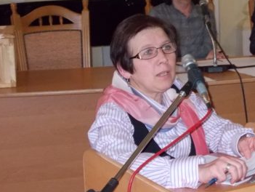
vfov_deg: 14.9
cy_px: 53
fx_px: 730
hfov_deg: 19.4
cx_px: 232
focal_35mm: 99
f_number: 3.6
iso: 400
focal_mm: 7.2
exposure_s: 1/30
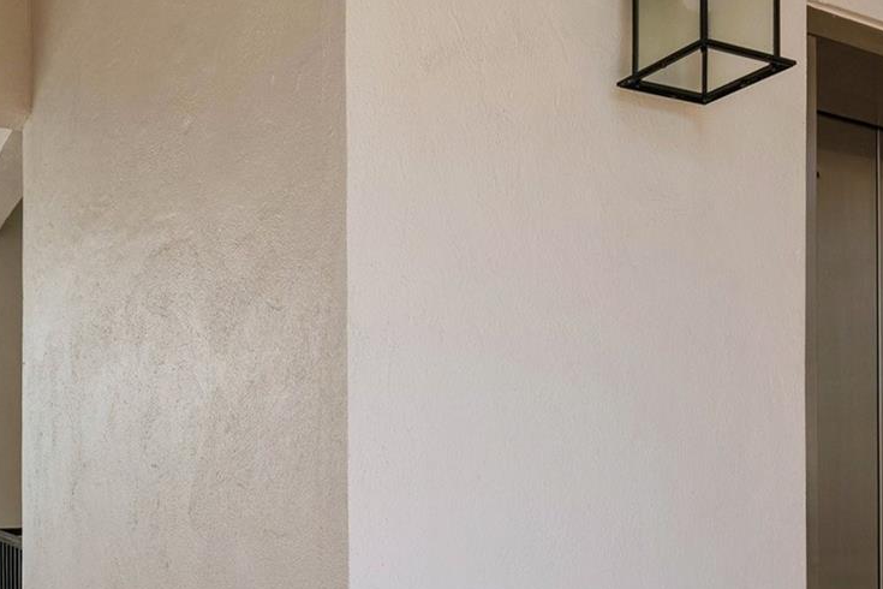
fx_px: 907
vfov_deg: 34.9
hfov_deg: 51.8
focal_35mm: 37
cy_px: 467
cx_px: 389
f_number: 7.1
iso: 500
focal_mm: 17
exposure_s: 1/160
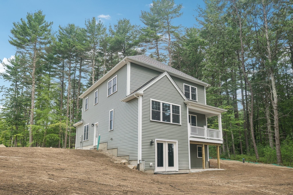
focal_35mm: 22
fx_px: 179
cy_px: 98
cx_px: 146
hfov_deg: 78.6
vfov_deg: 57.2
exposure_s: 1/200
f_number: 5.6
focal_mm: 14.5
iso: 320
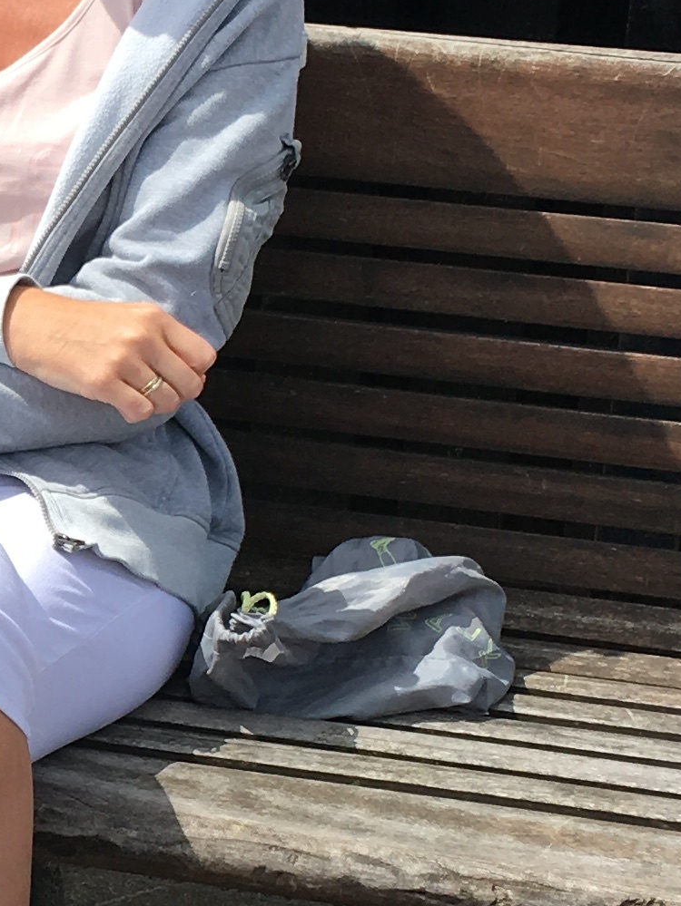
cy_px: 500
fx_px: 3067
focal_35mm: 117
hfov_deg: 12.3
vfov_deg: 16.8
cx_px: -160
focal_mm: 4.15
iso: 25
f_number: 2.2
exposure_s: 1/1241
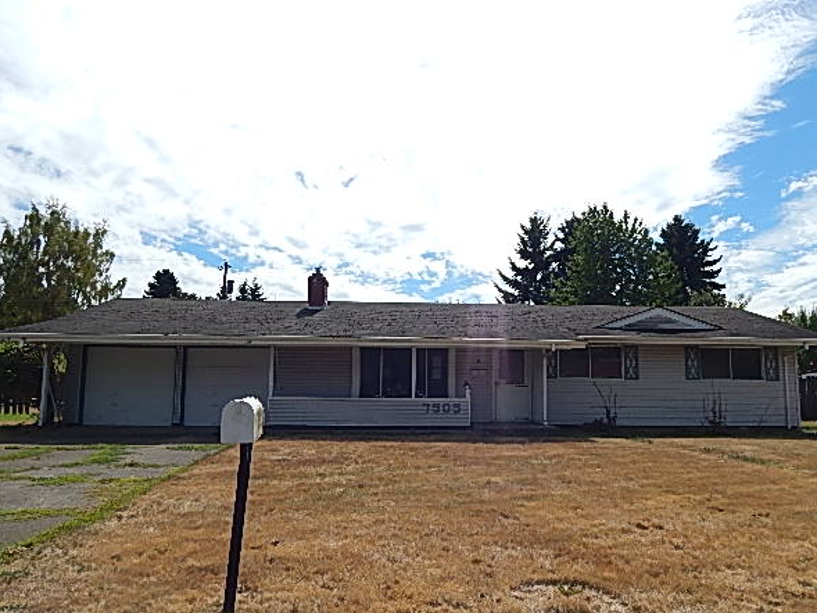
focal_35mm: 25
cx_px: 418
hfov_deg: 69.4
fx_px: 590
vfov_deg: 54.8
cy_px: 331
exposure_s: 1/640
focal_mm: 4
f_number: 6
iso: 125
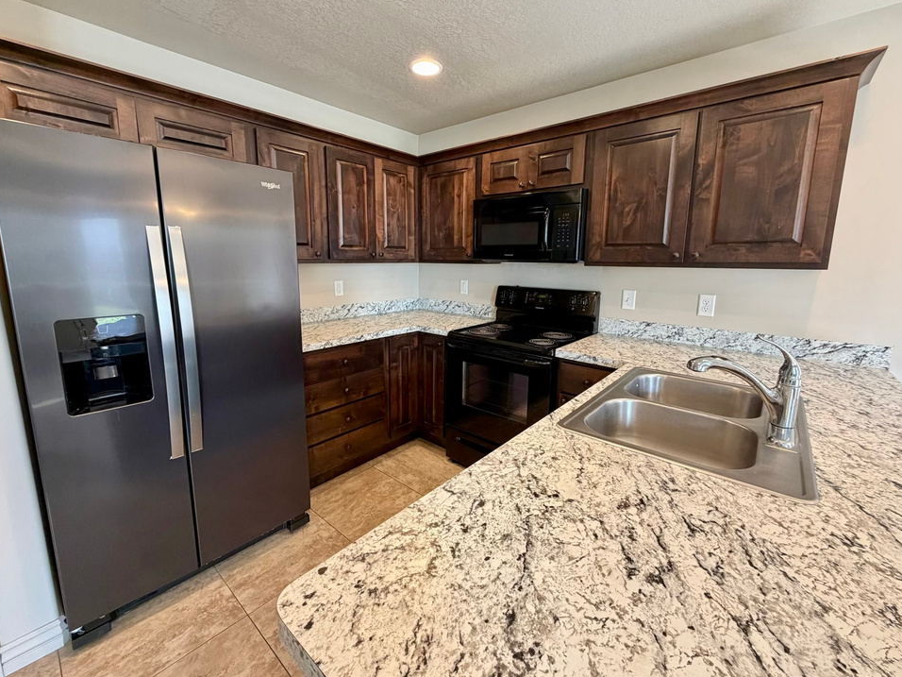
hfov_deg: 98.2
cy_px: 324
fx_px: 391
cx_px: 454
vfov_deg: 81.7
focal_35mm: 15
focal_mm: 2.22
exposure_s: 1/60
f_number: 2.2
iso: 160
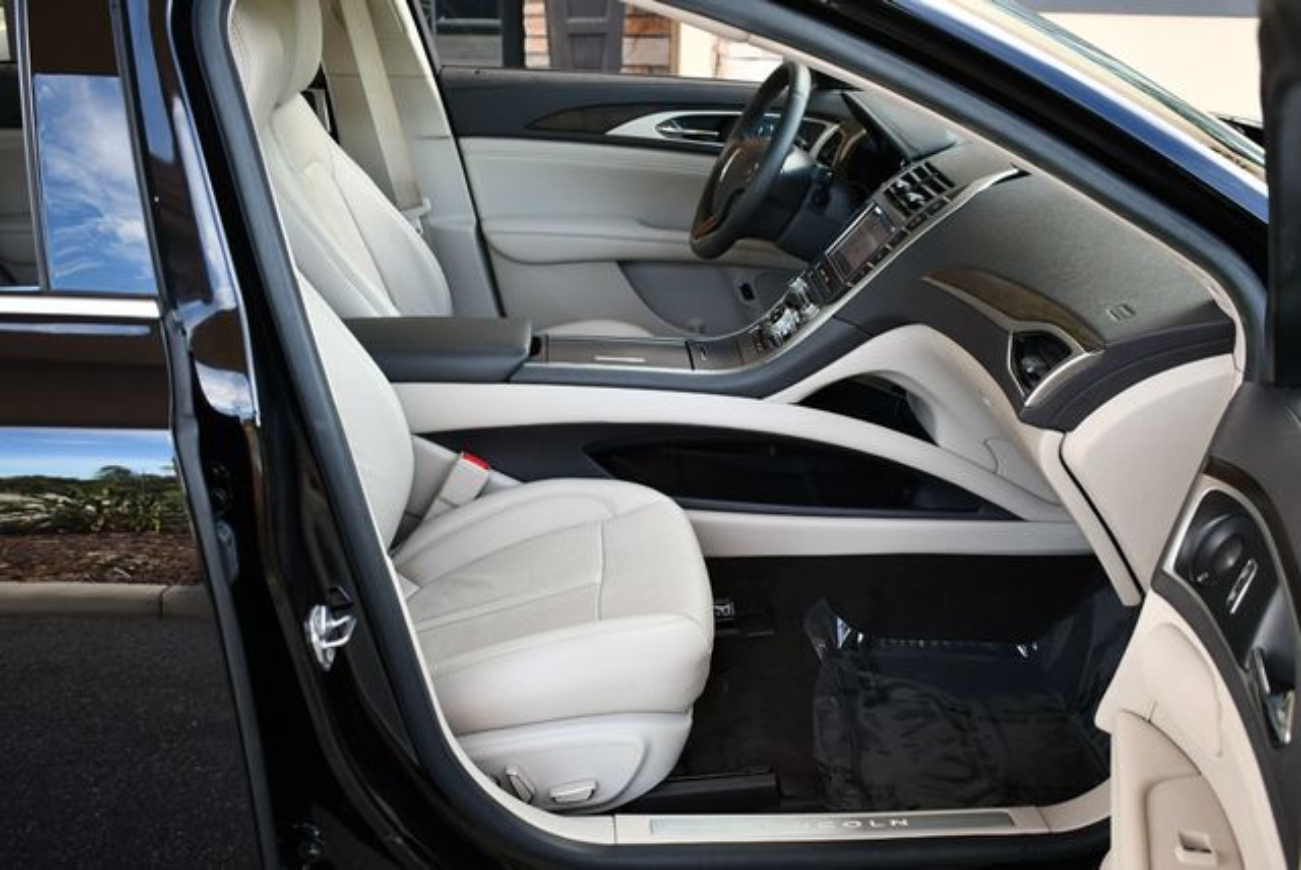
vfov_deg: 36.9
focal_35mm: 36
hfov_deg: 53.1
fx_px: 1302
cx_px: 650
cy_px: 435
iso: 560
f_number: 3.5
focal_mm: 18
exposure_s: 1/250
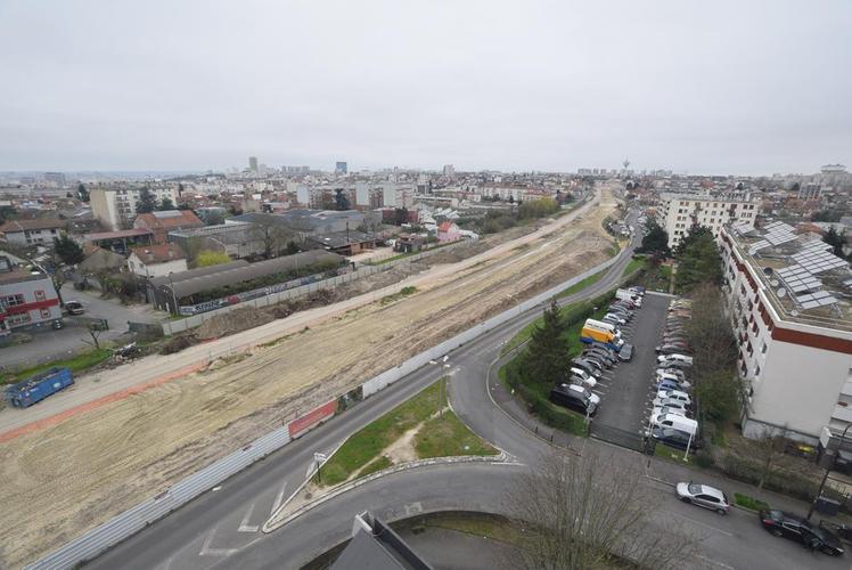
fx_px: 355
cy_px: 285
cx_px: 426
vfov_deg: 77.4
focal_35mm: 15
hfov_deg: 100.3
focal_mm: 10
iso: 400
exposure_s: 1/250
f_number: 8
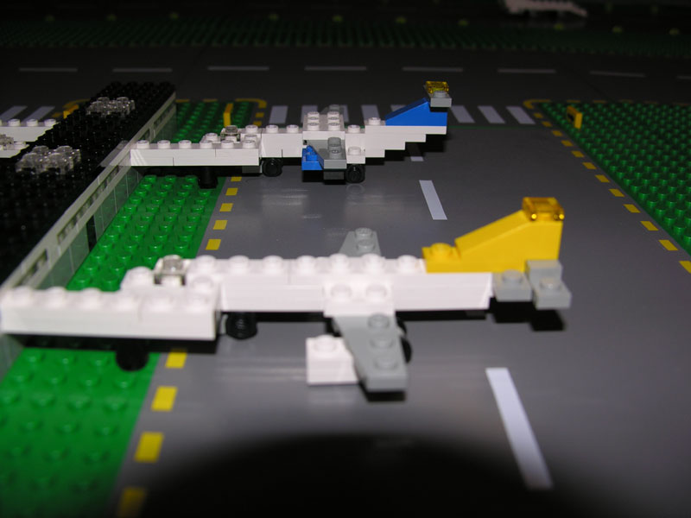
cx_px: 346
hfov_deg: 52.6
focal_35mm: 35
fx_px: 699
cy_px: 259
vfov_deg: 40.7
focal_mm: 8.9
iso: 50
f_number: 2.8
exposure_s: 1/60.1
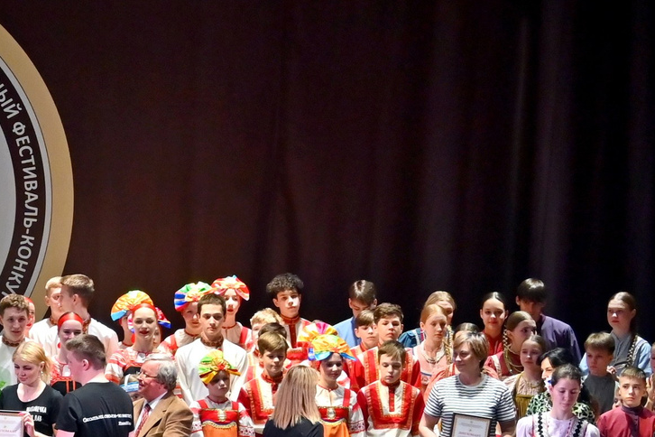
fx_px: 3944
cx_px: -81
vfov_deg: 6.3
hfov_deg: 9.4
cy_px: 438
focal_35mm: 217
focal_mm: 41
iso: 800
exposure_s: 1/125
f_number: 5.6
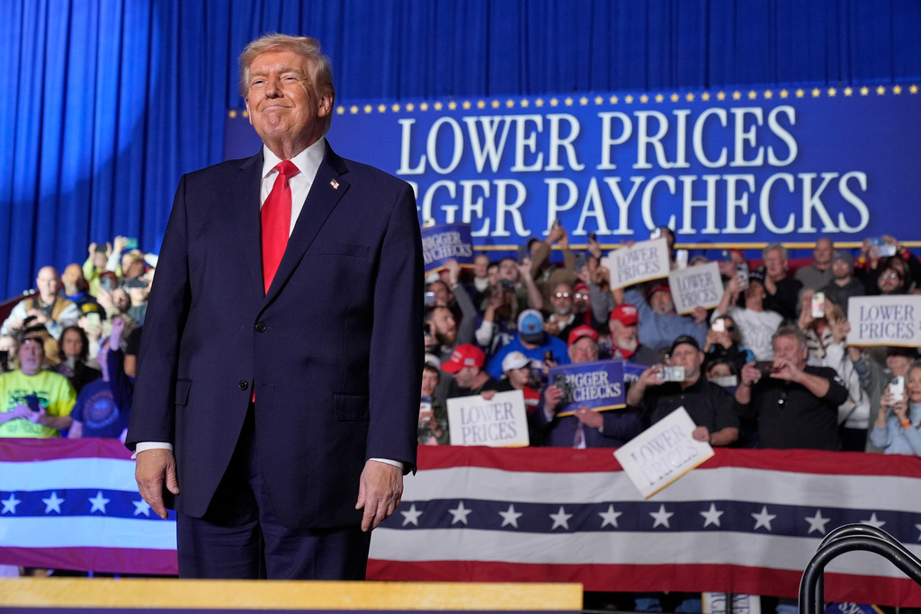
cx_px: 460
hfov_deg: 34.5
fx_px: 1484
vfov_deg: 23.4
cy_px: 307
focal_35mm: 58
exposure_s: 1/640
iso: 2000
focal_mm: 58
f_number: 4
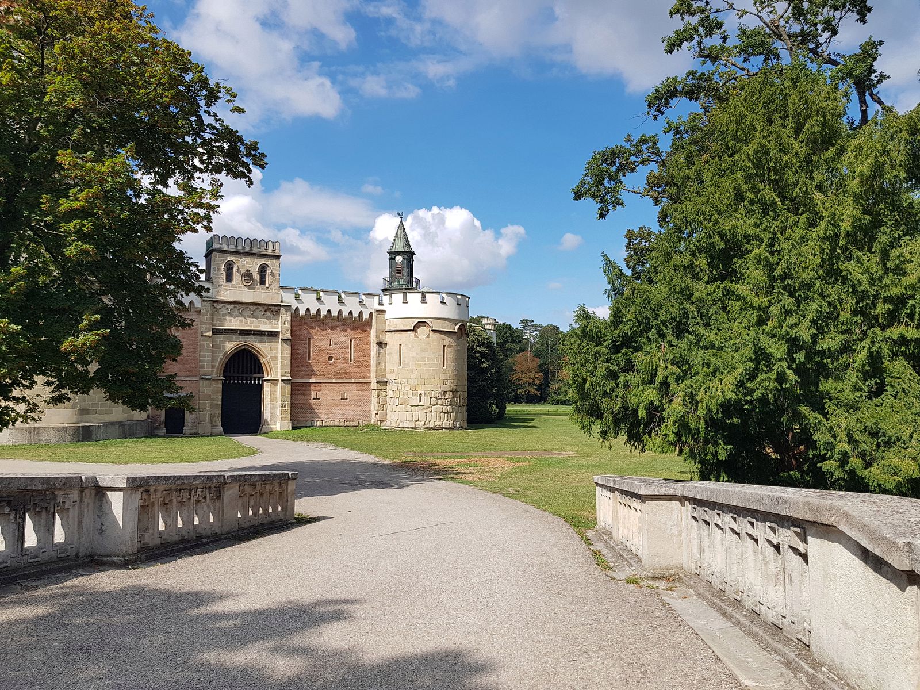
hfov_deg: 67.3
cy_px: 345
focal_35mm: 26
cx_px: 460
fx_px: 691
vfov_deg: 53.1
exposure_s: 1/2296
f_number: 1.7
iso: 50
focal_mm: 4.2
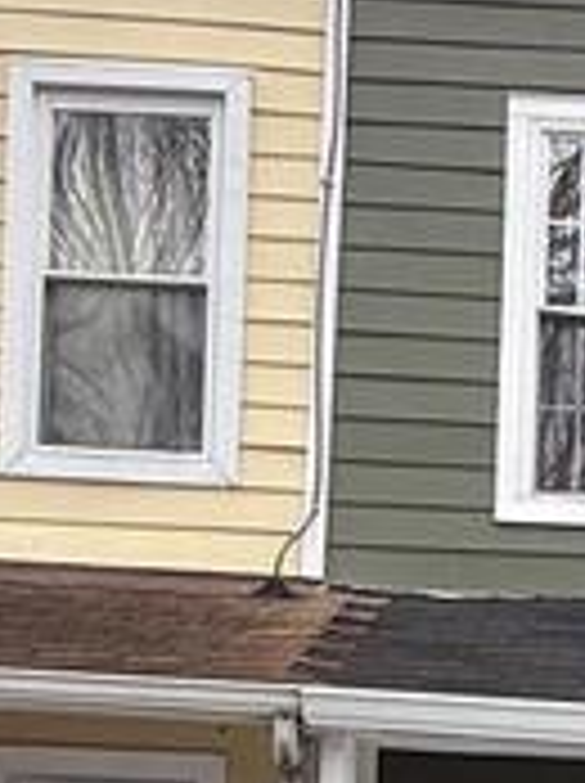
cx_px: 810
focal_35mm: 87
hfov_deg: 15.9
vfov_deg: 19.3
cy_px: 1215
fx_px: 1965
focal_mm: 2.22
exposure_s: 1/141
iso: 50
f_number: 2.2
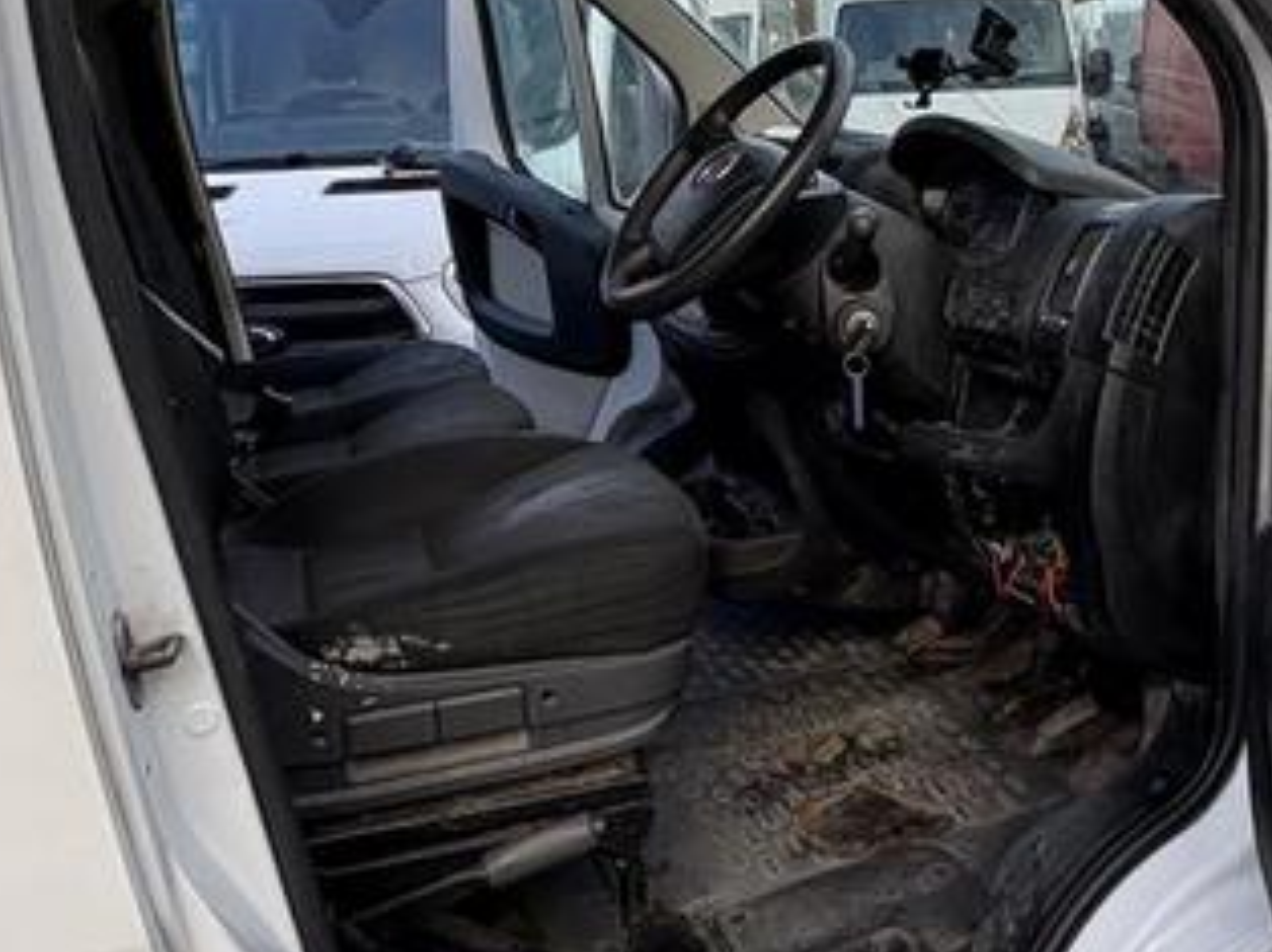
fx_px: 1469
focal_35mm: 40
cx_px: 778
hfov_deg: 46.5
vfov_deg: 35.7
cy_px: 344
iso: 50
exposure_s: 1/252
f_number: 2.2
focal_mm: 2.22
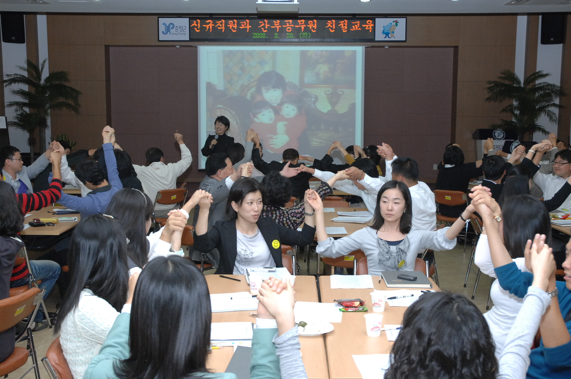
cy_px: 190
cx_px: 286
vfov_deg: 30.8
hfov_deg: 45.0
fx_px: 689
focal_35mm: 44
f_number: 6.7
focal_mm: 29
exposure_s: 1/60
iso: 800
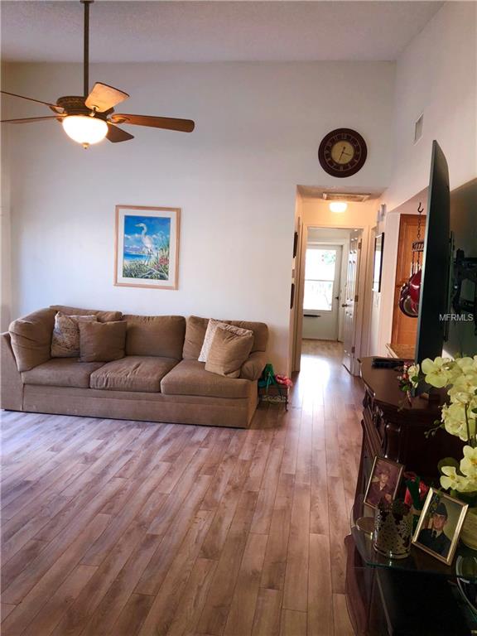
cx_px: 238
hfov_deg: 48.2
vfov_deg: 61.7
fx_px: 533
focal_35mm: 29
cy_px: 318
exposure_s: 1/61
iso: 80
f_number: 1.8
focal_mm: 3.99
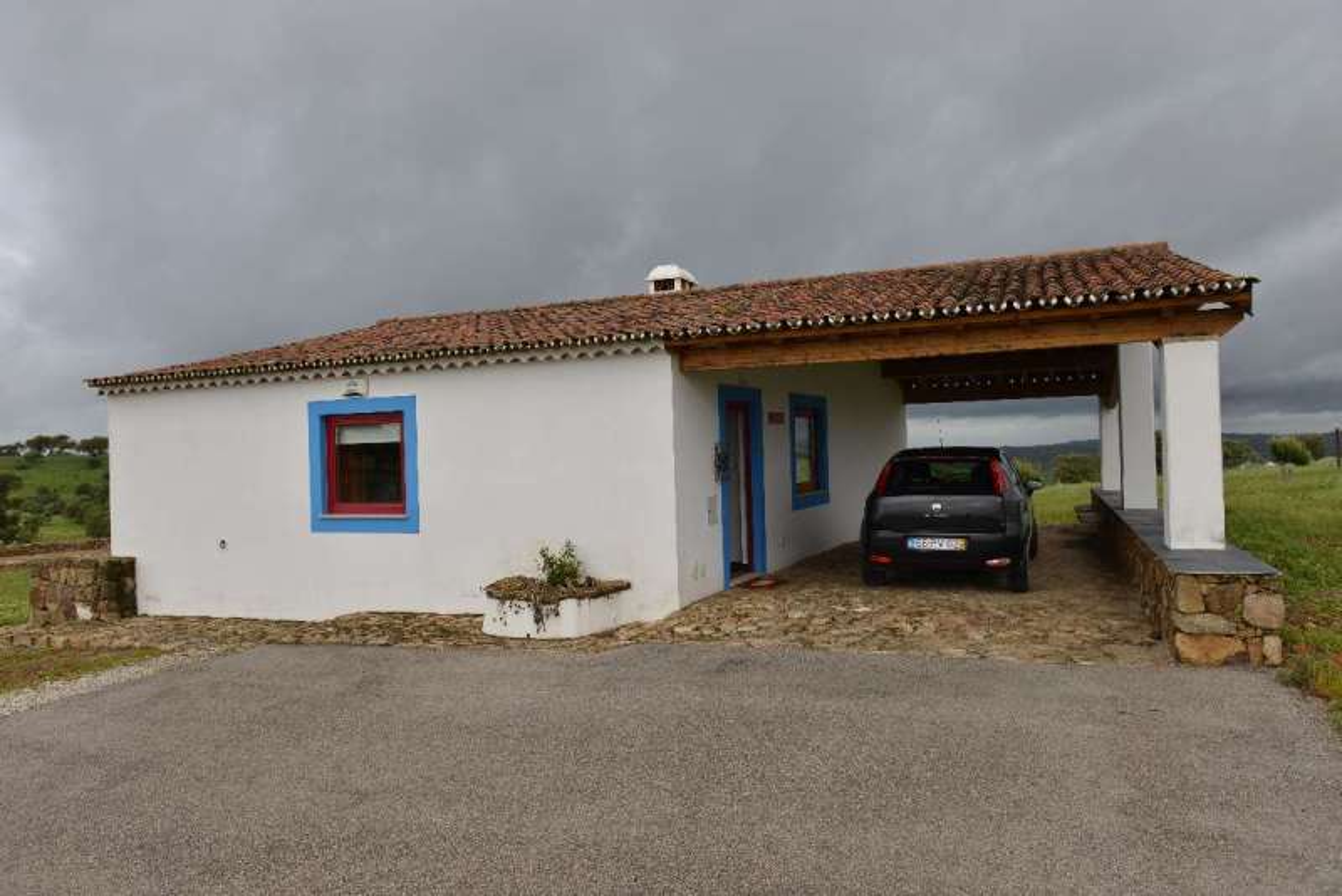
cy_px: 448
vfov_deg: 53.2
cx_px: 671
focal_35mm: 24
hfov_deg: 73.7
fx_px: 895
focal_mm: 24
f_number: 8
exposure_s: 1/250
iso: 125
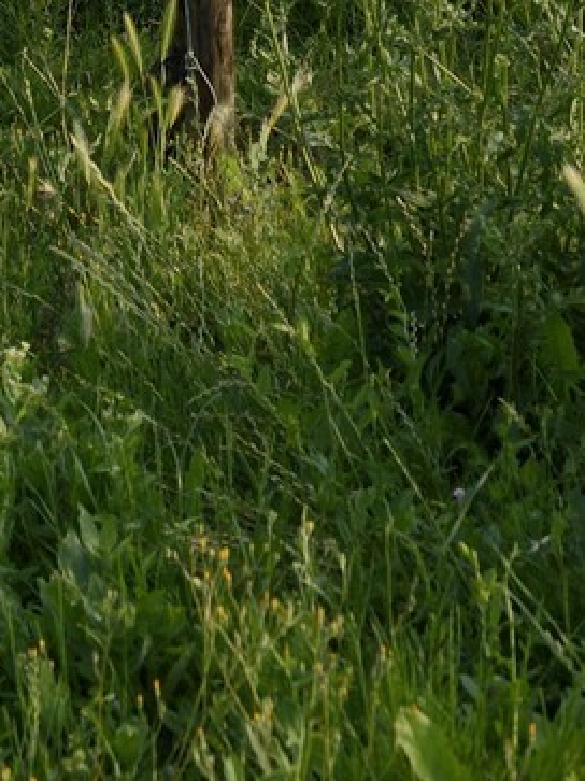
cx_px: -501
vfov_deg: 12.0
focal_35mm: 144
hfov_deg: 9.7
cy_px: -861
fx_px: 3247
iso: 200
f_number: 10
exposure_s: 1/200
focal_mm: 34
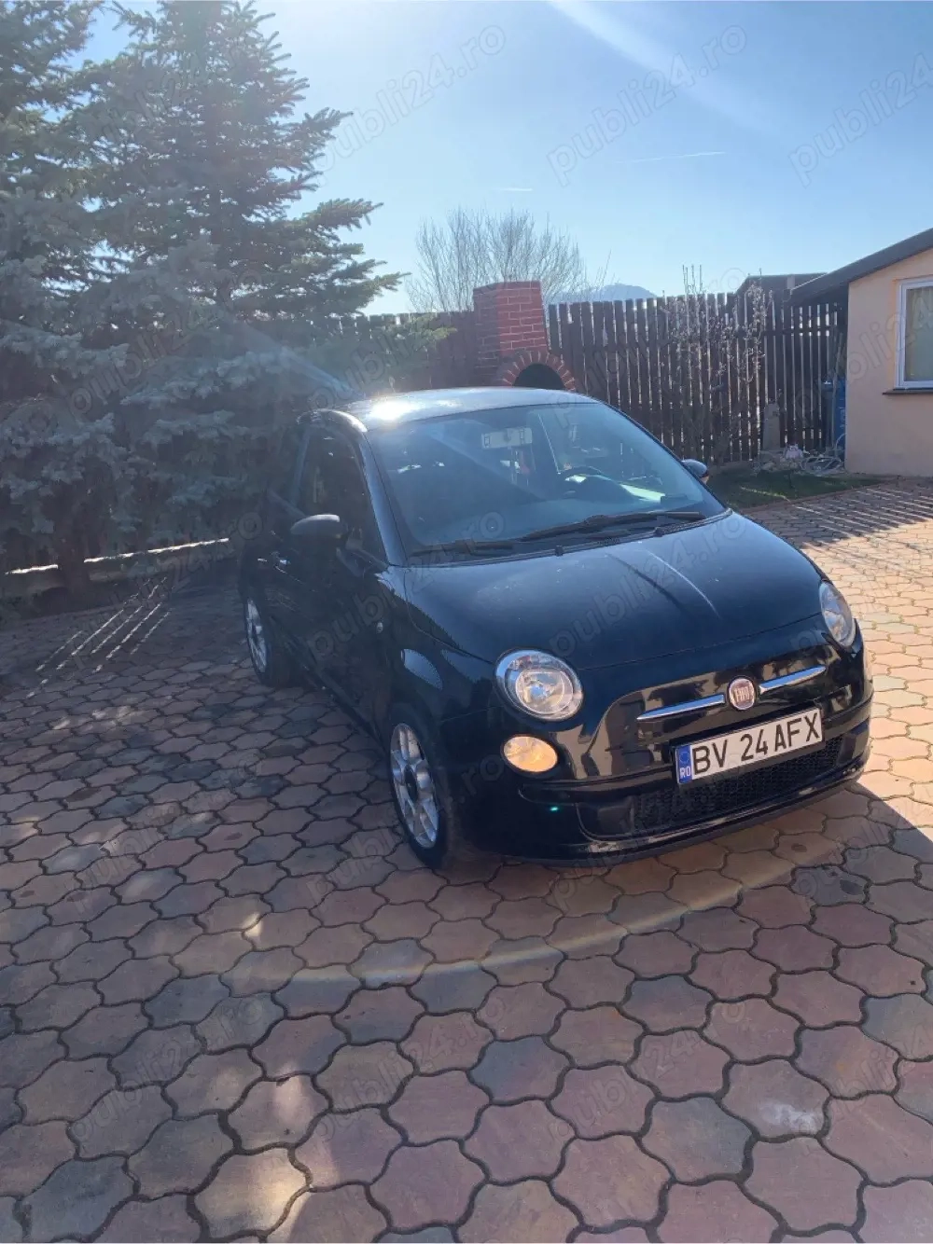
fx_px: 935
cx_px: 466
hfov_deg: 53.0
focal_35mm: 26
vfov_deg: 67.3
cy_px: 622
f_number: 1.8
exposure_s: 1/1427
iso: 25
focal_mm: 4.25
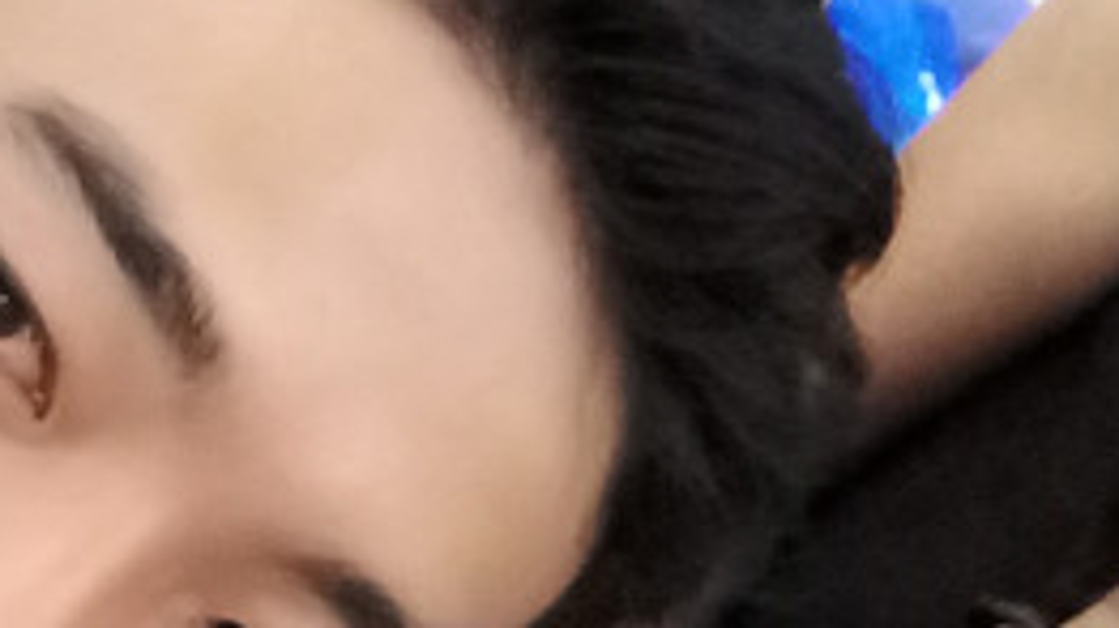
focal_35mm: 111
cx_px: 1164
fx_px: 3292
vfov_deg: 10.7
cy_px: 731
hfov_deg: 18.7
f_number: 2.2
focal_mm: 1.9
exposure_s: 1/8
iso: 320
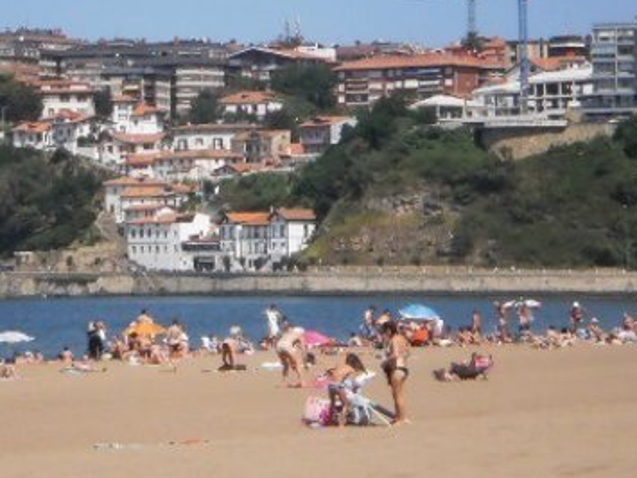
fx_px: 3863
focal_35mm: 210
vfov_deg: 7.1
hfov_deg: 9.4
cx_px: 246
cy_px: 99
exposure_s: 1/1600
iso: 400
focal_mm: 18.9
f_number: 8.5
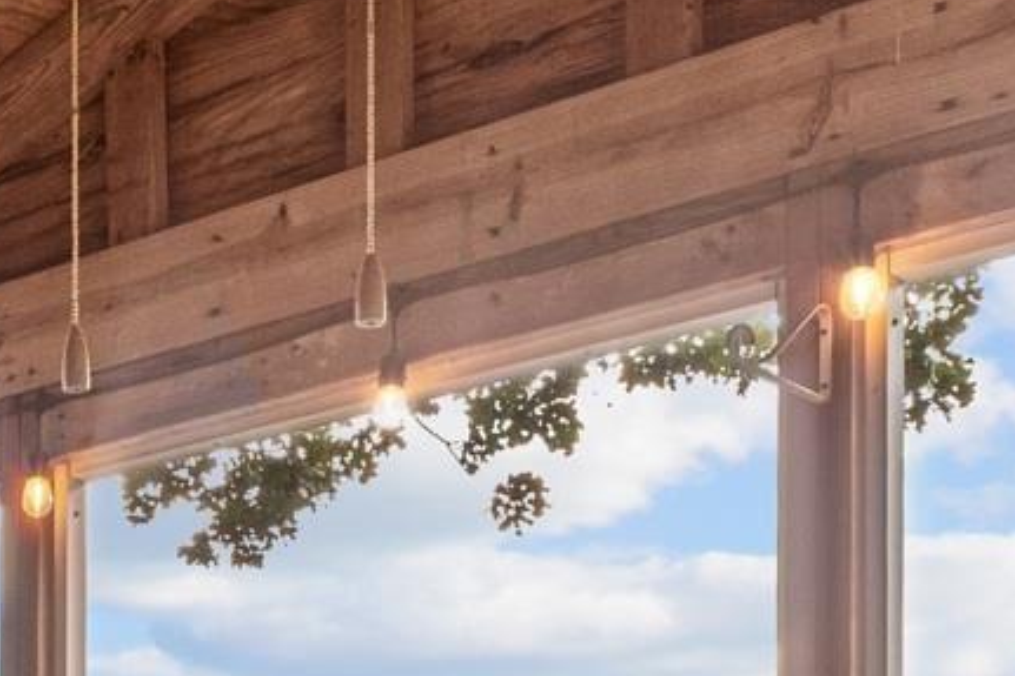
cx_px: -367
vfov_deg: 14.4
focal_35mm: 87
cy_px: 1096
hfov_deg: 20.9
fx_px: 2452
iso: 200
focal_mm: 10
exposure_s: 1/6
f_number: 9
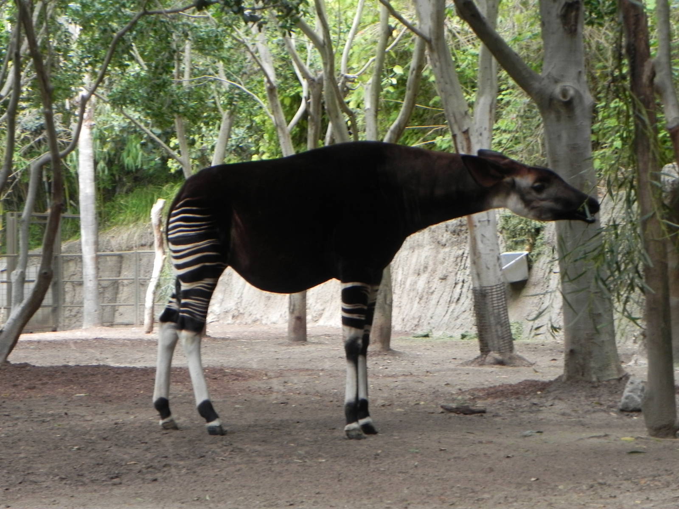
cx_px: 340
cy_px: 254
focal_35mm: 117
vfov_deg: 12.7
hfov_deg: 16.8
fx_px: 2295
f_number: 4
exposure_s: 1/30
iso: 244
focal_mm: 20.8
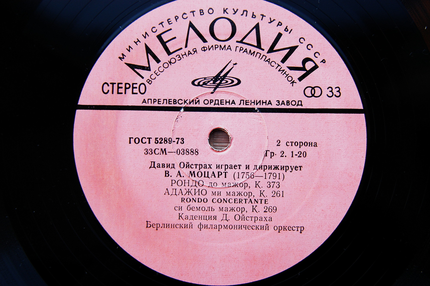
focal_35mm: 52
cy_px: 143
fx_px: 627
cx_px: 215
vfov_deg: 25.7
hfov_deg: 37.9
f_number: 3.5
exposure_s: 1/45
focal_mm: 35
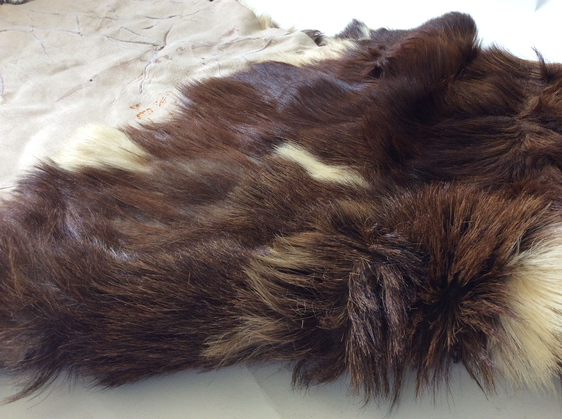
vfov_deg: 44.1
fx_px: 519
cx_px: 281
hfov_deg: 56.9
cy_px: 210
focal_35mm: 32
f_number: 2.4
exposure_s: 1/25
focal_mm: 3.3
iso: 40
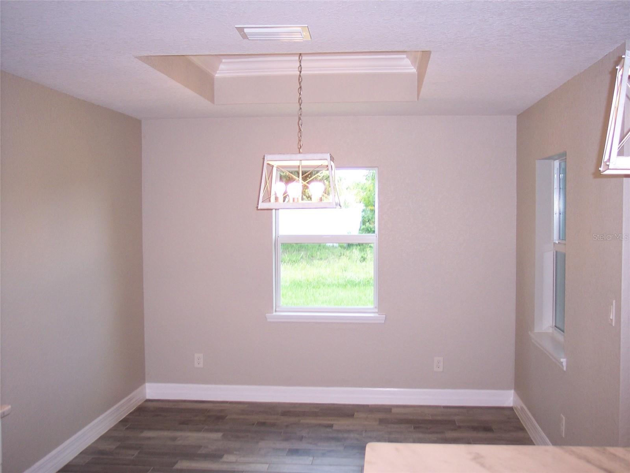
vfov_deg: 36.8
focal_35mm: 39
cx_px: 315
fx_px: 710
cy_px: 236
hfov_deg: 47.9
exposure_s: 1/60
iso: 140
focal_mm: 8
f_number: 2.8
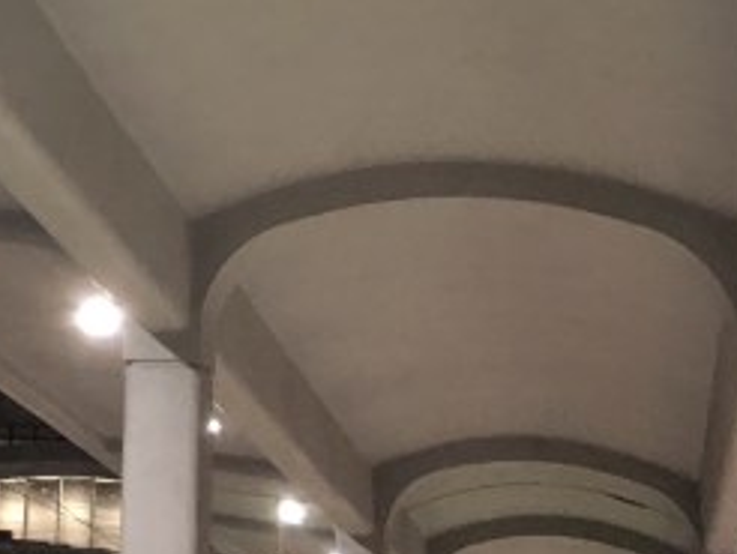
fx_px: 1939
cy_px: -302
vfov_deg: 15.0
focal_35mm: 91
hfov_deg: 20.9
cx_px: 12
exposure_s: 1/5
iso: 100
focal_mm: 4
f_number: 1.8
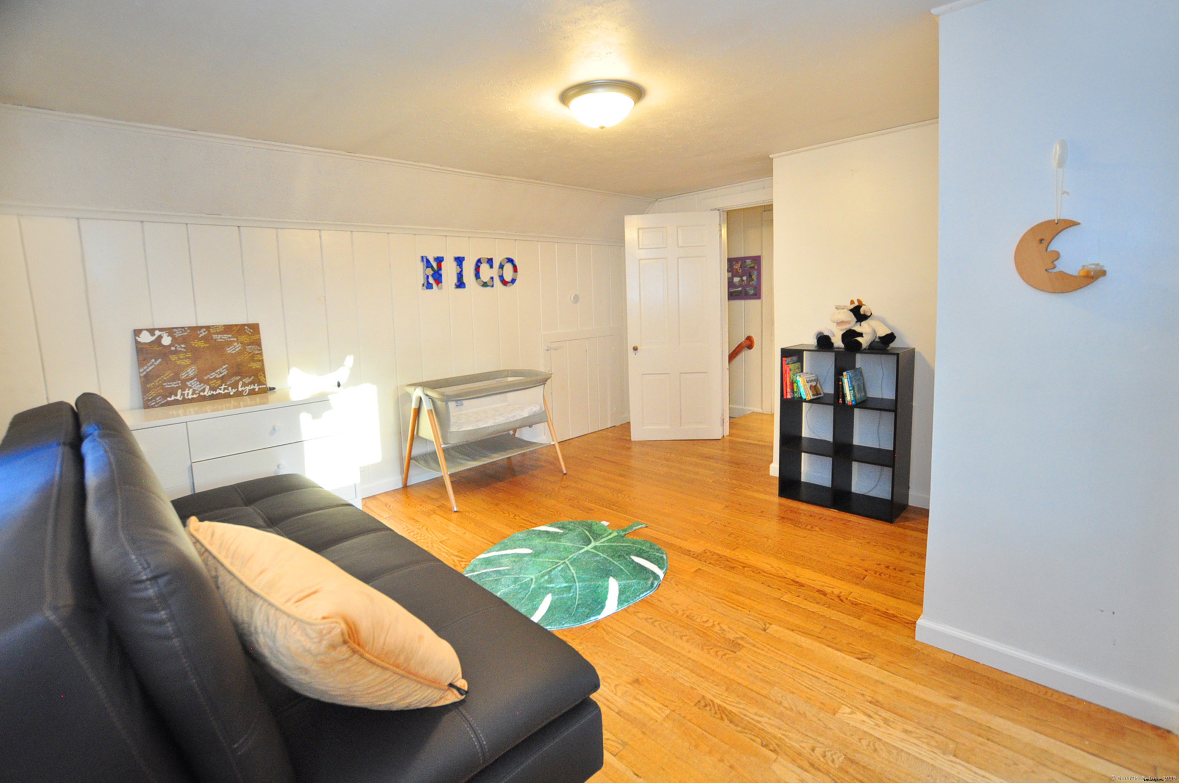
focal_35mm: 15
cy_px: 392
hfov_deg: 100.5
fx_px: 491
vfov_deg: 77.2
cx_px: 590
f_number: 4
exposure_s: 1/25
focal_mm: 10
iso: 1250
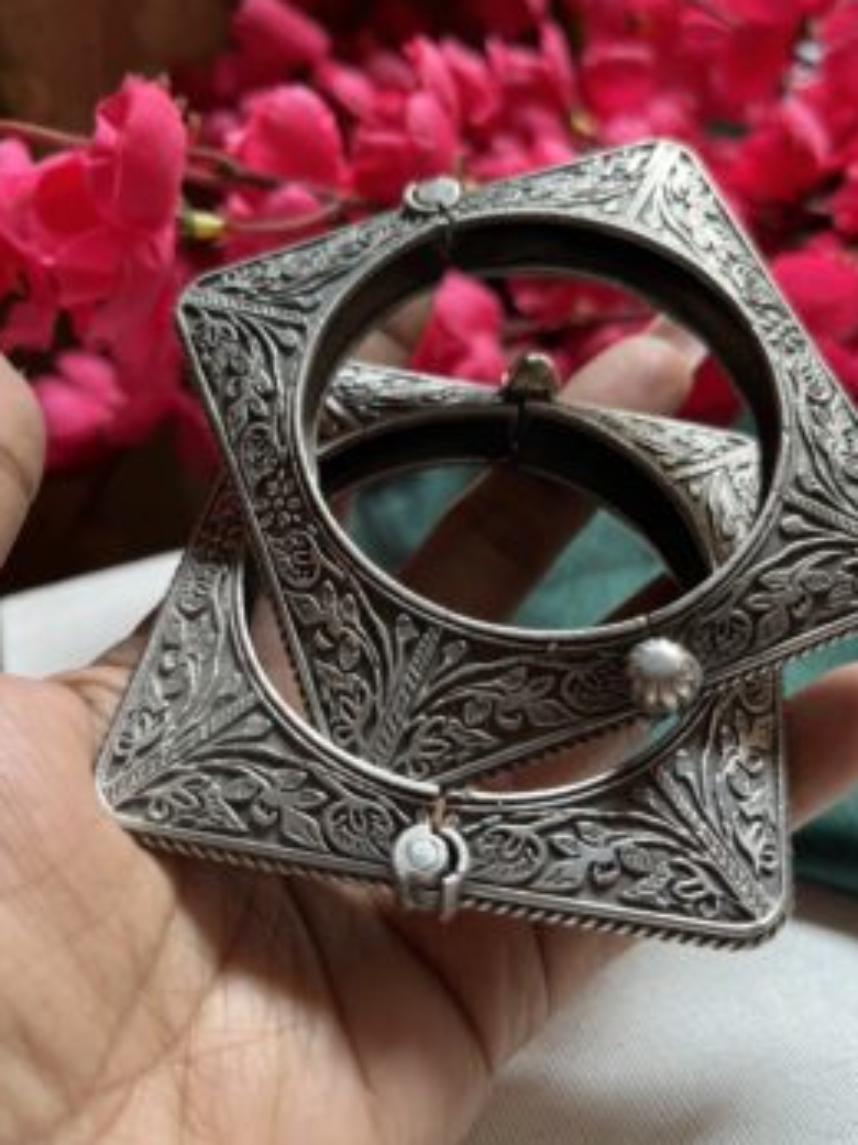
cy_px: 541
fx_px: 992
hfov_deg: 46.7
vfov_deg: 59.9
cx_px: 485
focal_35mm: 30
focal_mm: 5.1
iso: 80
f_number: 1.6
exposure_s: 1/100
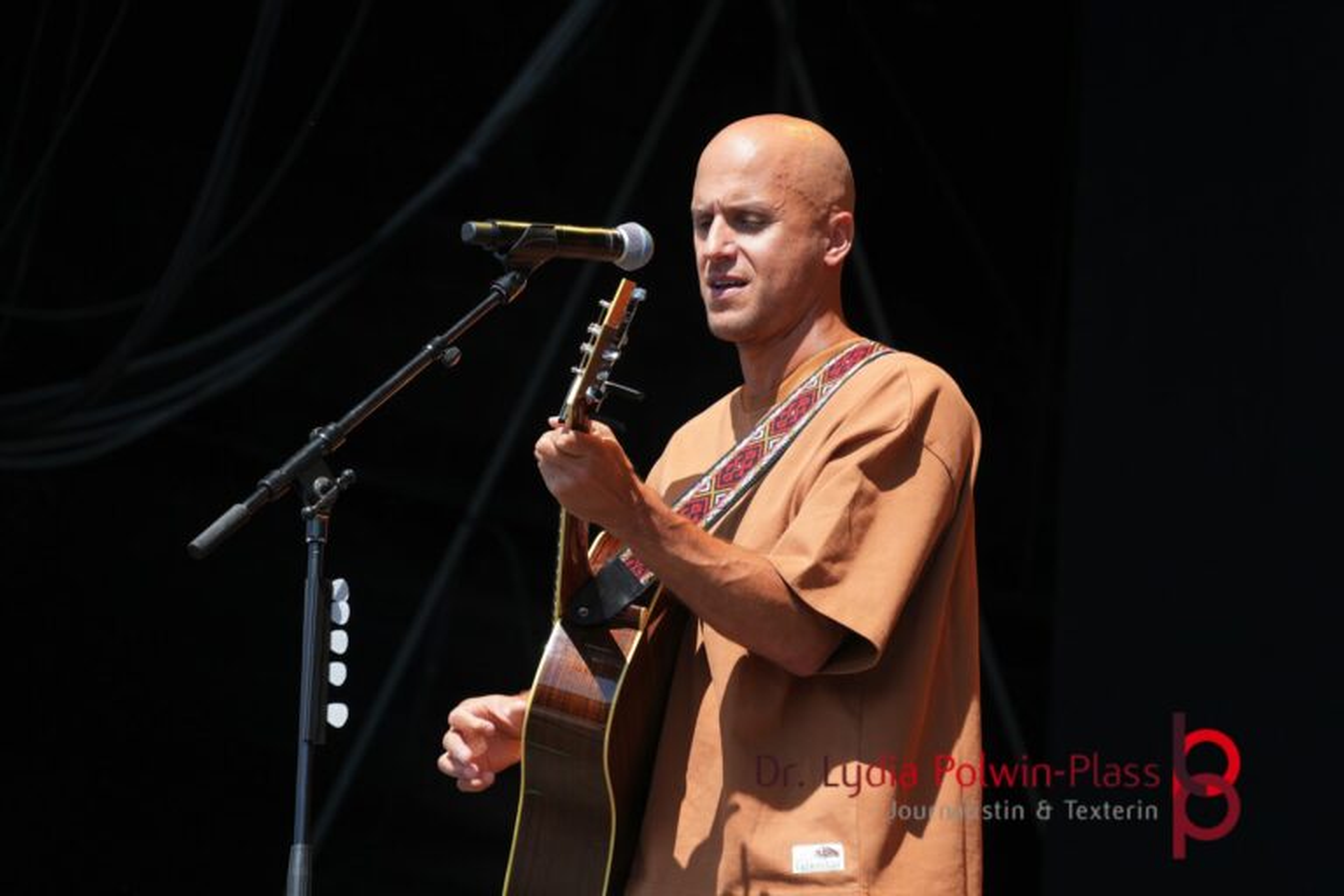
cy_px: 448
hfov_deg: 7.8
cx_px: 672
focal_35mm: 262
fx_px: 9799
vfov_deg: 5.2
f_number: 6.3
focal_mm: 175
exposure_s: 1/320
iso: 125
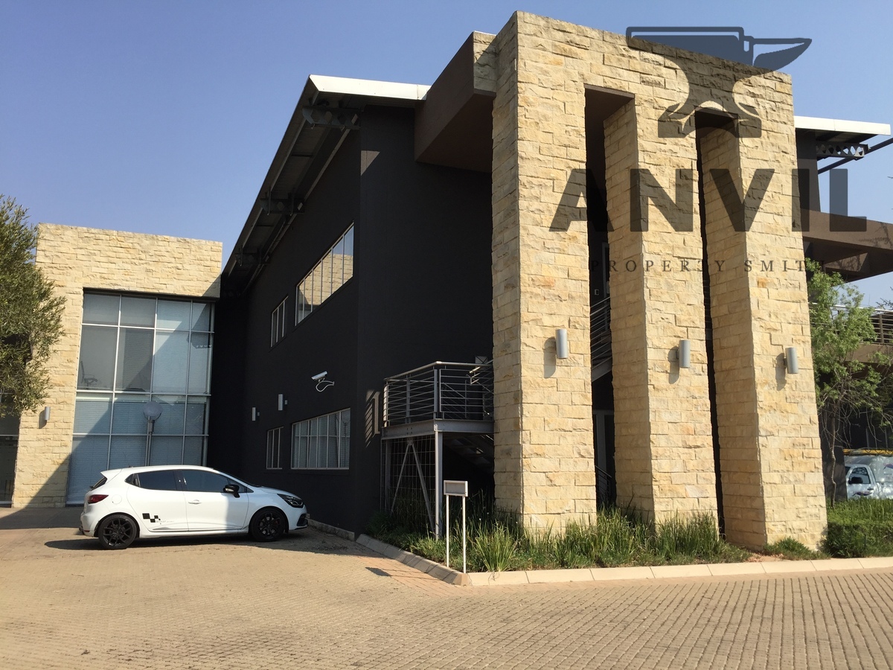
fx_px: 748
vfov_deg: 48.2
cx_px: 446
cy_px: 335
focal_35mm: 29
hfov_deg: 61.7
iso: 32
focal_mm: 4.15
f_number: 2.2
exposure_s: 1/1721
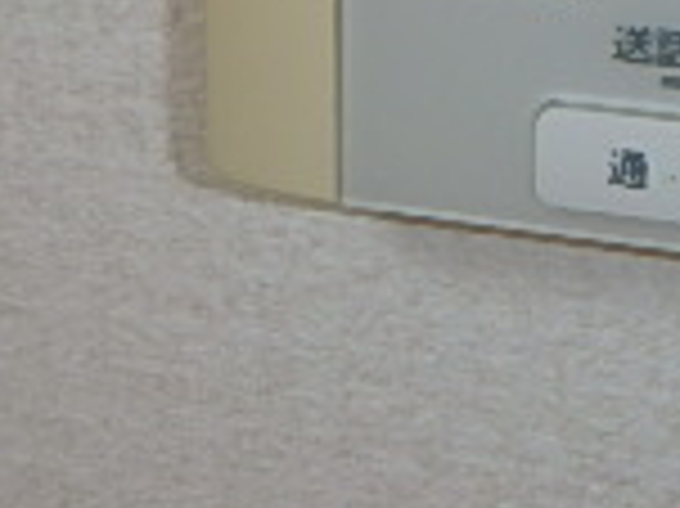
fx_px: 1747
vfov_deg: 15.4
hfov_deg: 21.4
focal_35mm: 89
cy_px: -229
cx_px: 639
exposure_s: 1/50
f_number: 3.5
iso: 125
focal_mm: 3.7
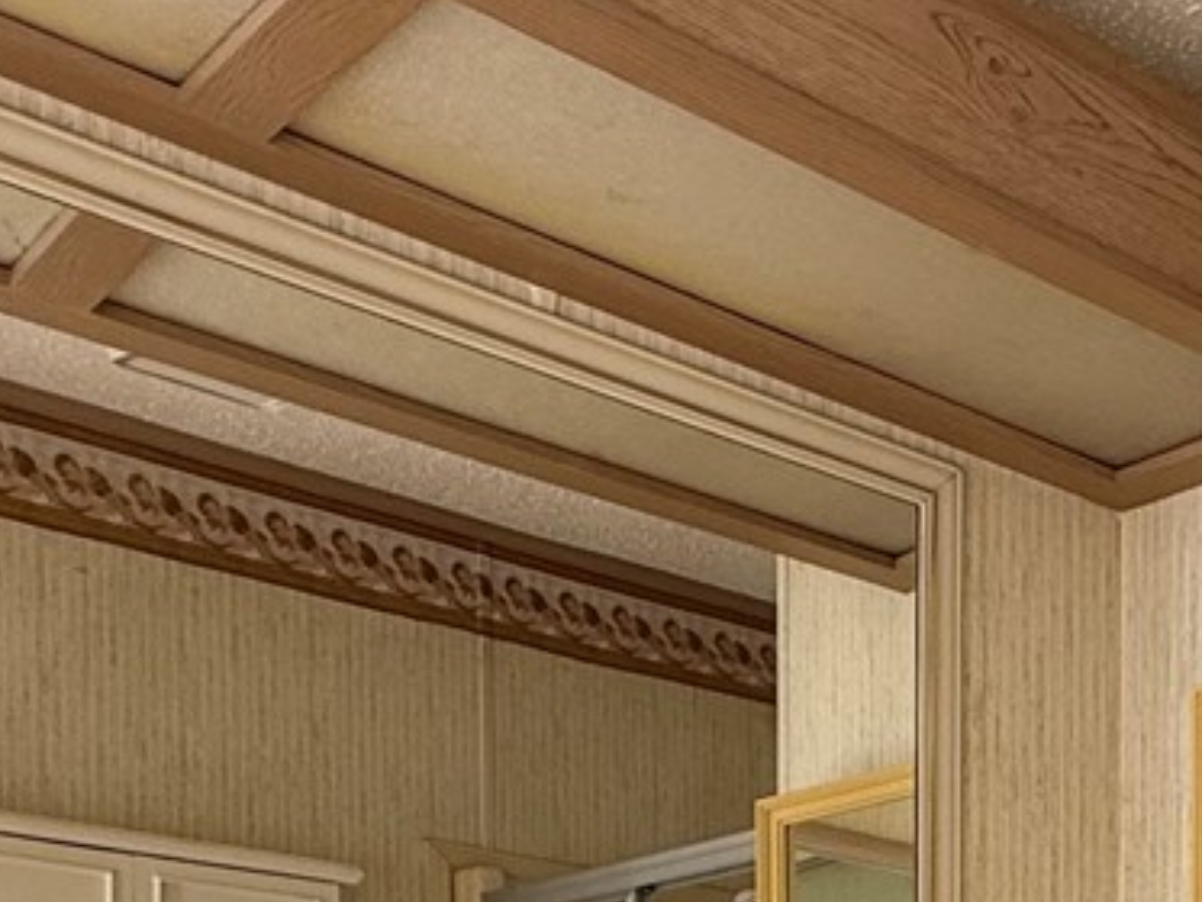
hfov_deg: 28.7
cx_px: 1373
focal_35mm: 60
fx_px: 2084
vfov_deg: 20.8
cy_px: 1356
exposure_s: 1/99
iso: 80
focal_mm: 2.22
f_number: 2.2
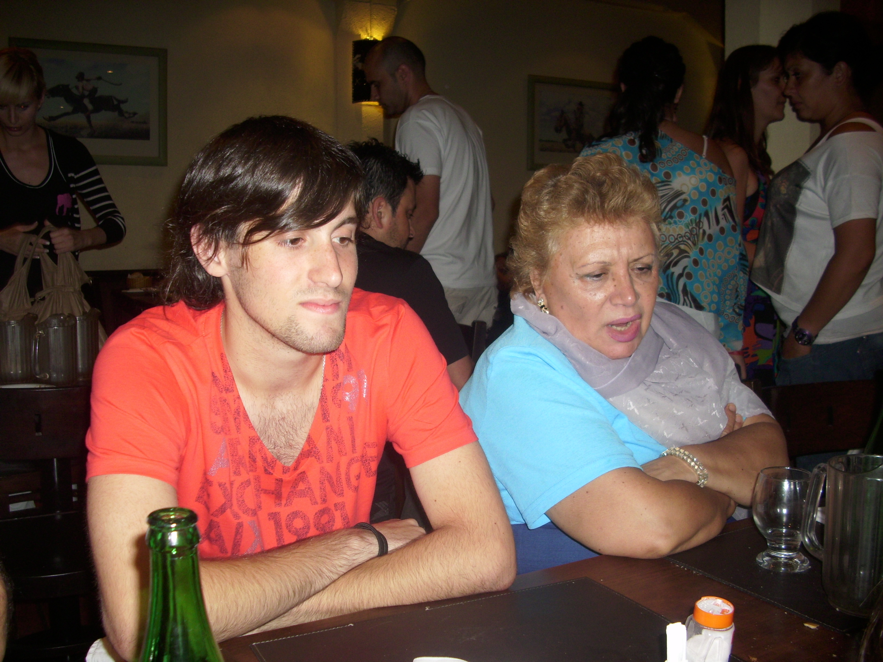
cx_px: 442
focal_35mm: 31
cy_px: 331
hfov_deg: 58.4
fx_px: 791
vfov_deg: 45.4
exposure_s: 1/60
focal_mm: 6.2
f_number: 2.8
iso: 50
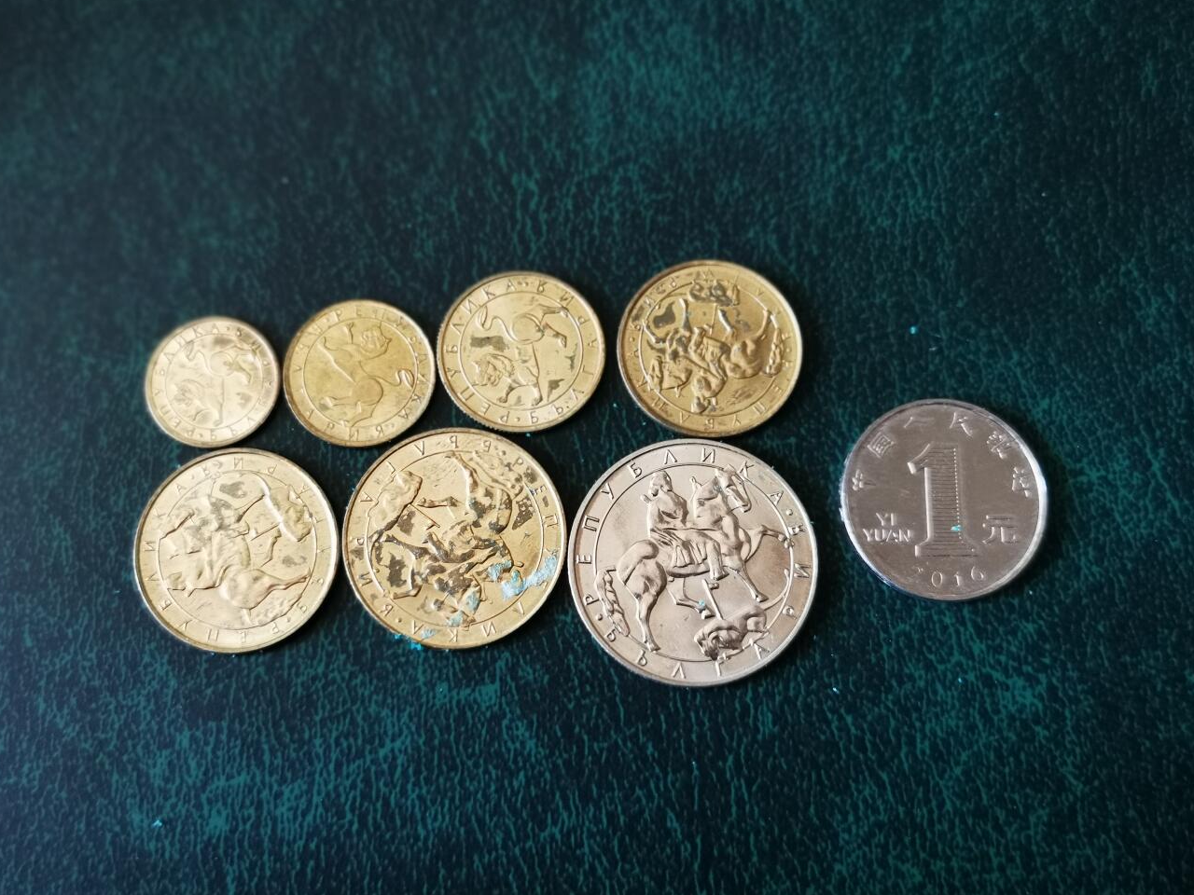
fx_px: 1207
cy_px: 453
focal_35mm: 35
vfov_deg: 40.7
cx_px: 566
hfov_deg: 52.6
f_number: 4
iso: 160
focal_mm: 5.56
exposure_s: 1/50
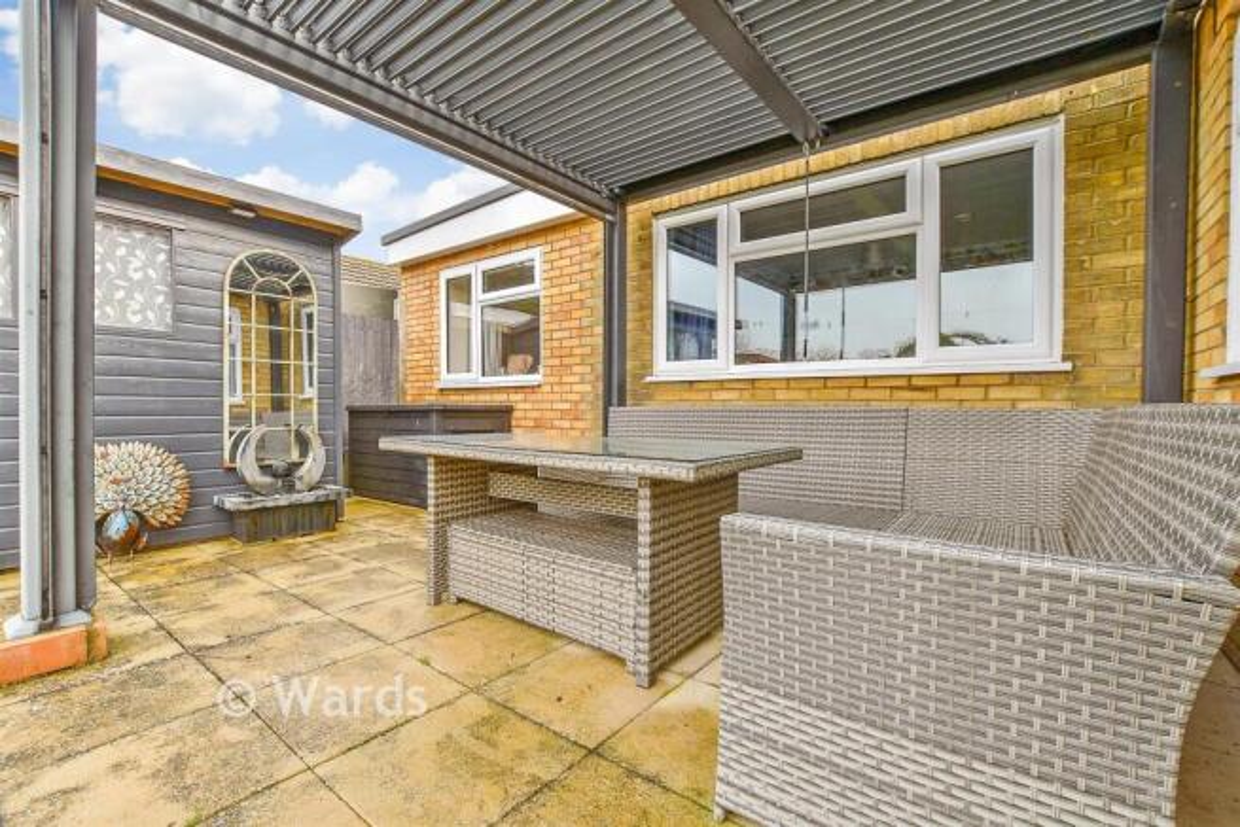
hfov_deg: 71.5
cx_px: 620
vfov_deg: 51.3
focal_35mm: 25
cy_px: 414
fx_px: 861
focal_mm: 17
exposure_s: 1/50
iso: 160
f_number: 8
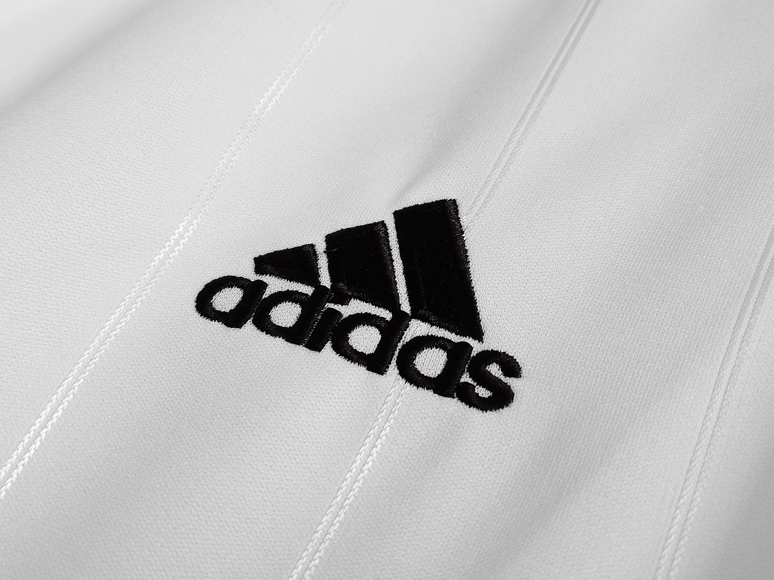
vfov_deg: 29.7
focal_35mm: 49
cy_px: 290
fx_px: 1096
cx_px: 387
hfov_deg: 38.9
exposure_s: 1/50
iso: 125
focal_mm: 5.58
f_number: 1.8
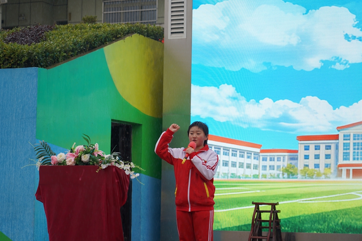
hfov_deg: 19.5
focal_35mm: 105
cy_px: 120
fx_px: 1056
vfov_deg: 13.0
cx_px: 181
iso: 100
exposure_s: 1/200
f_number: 4
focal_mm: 105
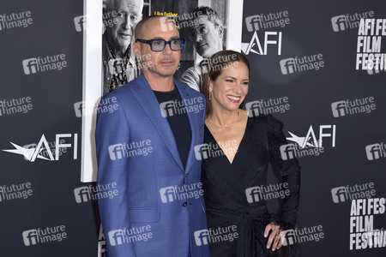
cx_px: 193
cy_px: 128
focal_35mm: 72
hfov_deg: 28.1
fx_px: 772
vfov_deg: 18.9
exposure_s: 1/200
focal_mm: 72
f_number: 6.3
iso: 640
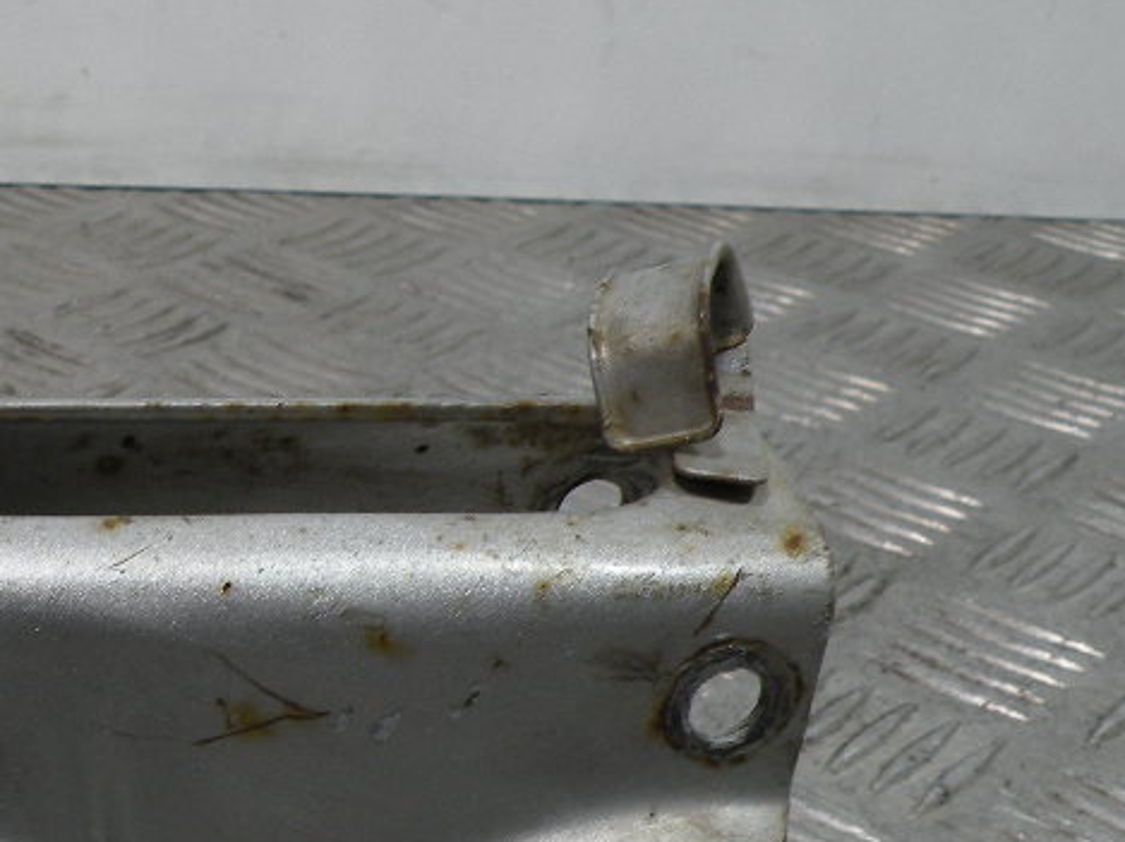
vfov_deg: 24.3
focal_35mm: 59
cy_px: 698
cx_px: -19
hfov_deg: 30.3
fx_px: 1916
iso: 64
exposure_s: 1/82
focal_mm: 4.7
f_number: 3.5
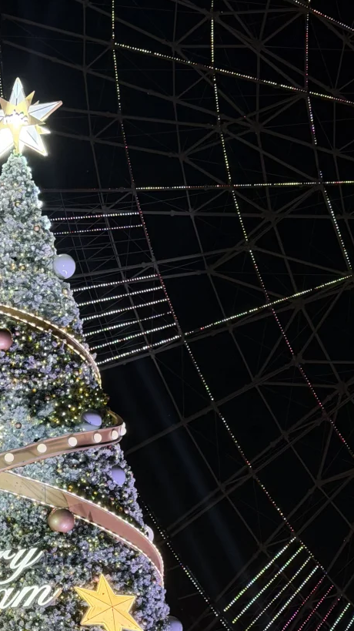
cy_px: 547
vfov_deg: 22.7
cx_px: 28
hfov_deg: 13.0
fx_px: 1537
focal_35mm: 92
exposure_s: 1/100
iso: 64
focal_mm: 6.76
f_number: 1.78
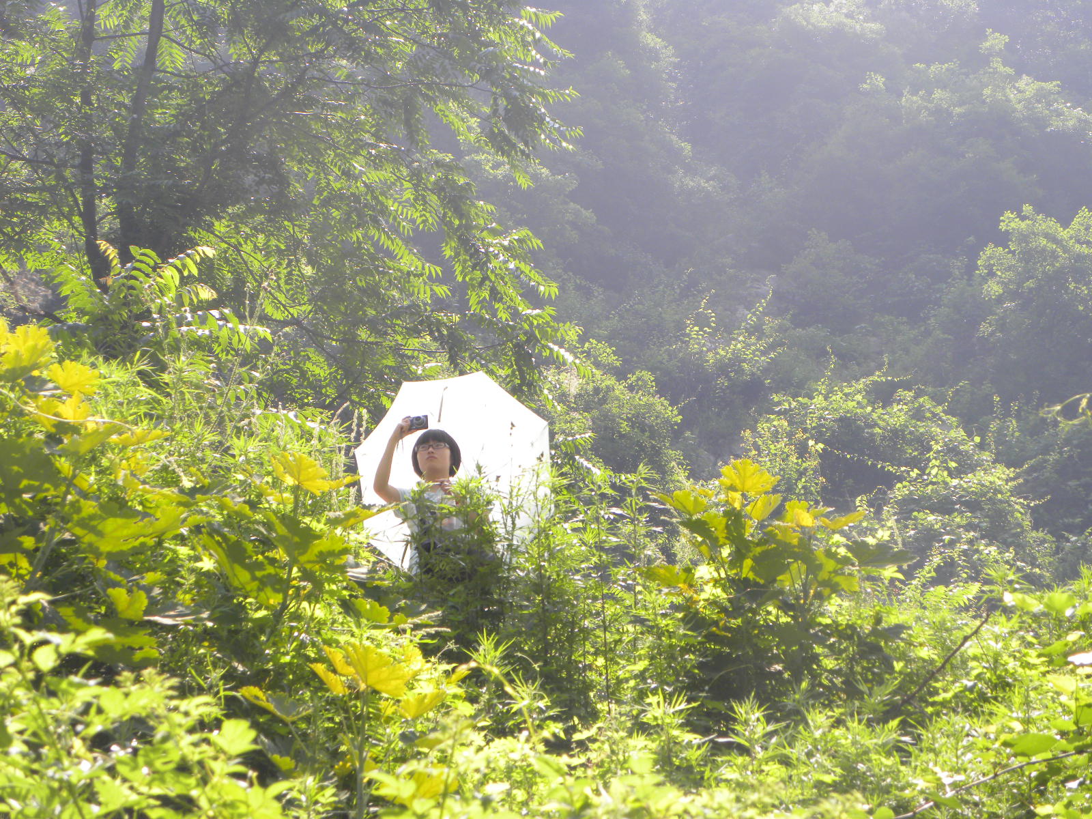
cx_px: 546
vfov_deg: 12.7
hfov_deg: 16.8
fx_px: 3691
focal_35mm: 117
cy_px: 410
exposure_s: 1/218
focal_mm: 20.8
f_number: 4
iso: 64
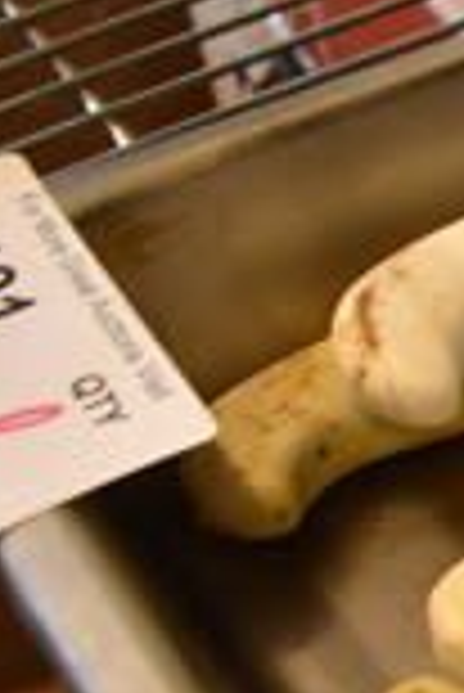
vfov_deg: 18.9
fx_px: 2064
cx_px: 1266
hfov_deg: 10.3
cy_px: 540
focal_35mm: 107
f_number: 3.5
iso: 1000
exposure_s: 1/125
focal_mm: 18
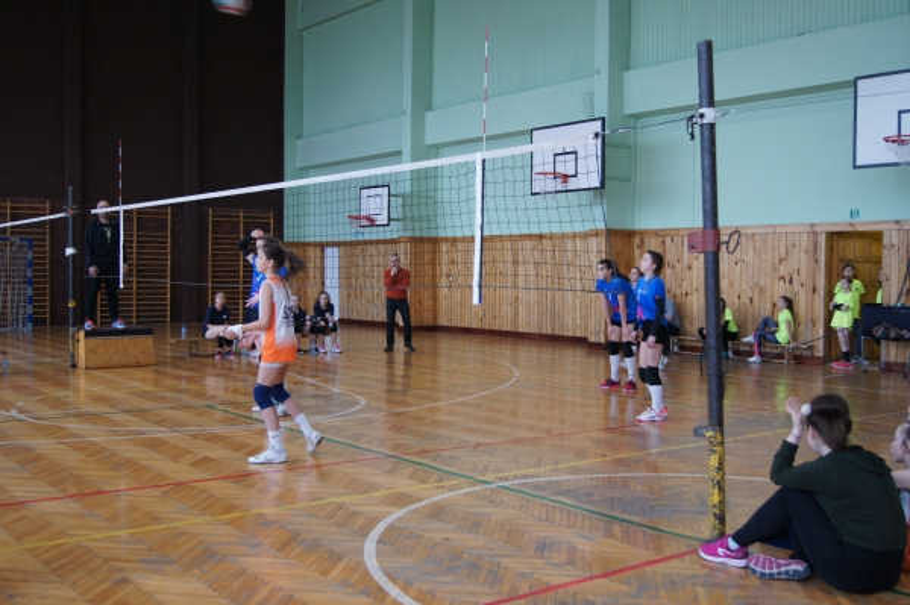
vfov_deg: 34.2
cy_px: 302
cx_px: 455
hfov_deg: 49.6
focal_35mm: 39
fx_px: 985
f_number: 4
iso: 320
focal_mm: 26
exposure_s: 1/40
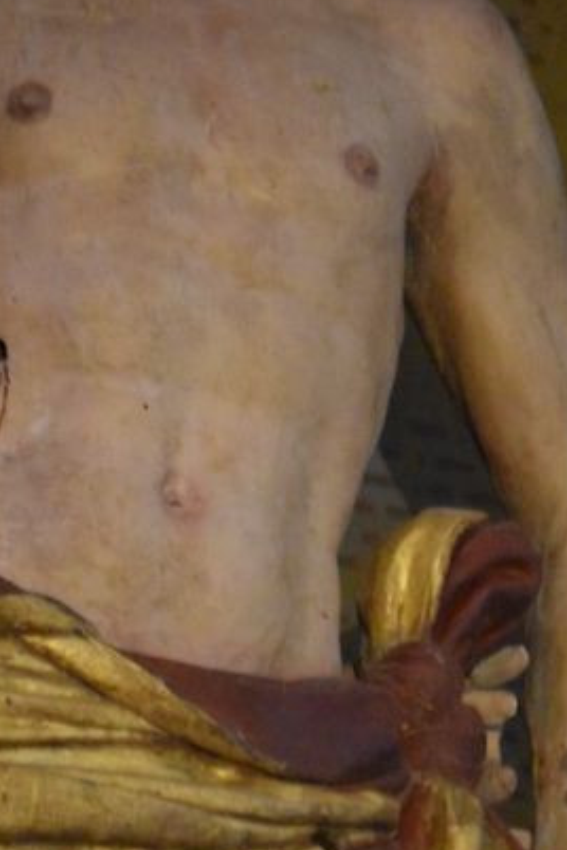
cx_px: 204
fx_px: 8950
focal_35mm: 379
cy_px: 639
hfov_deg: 3.6
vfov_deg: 5.4
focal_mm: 145
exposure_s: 1/13
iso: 12800
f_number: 5
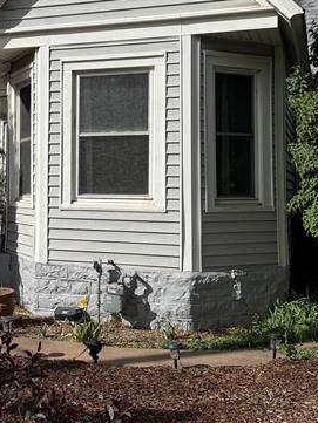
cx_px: 86
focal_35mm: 51
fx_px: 624
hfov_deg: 28.2
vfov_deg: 37.3
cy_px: 171
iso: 80
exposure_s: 1/8130
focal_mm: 6.76
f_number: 1.78
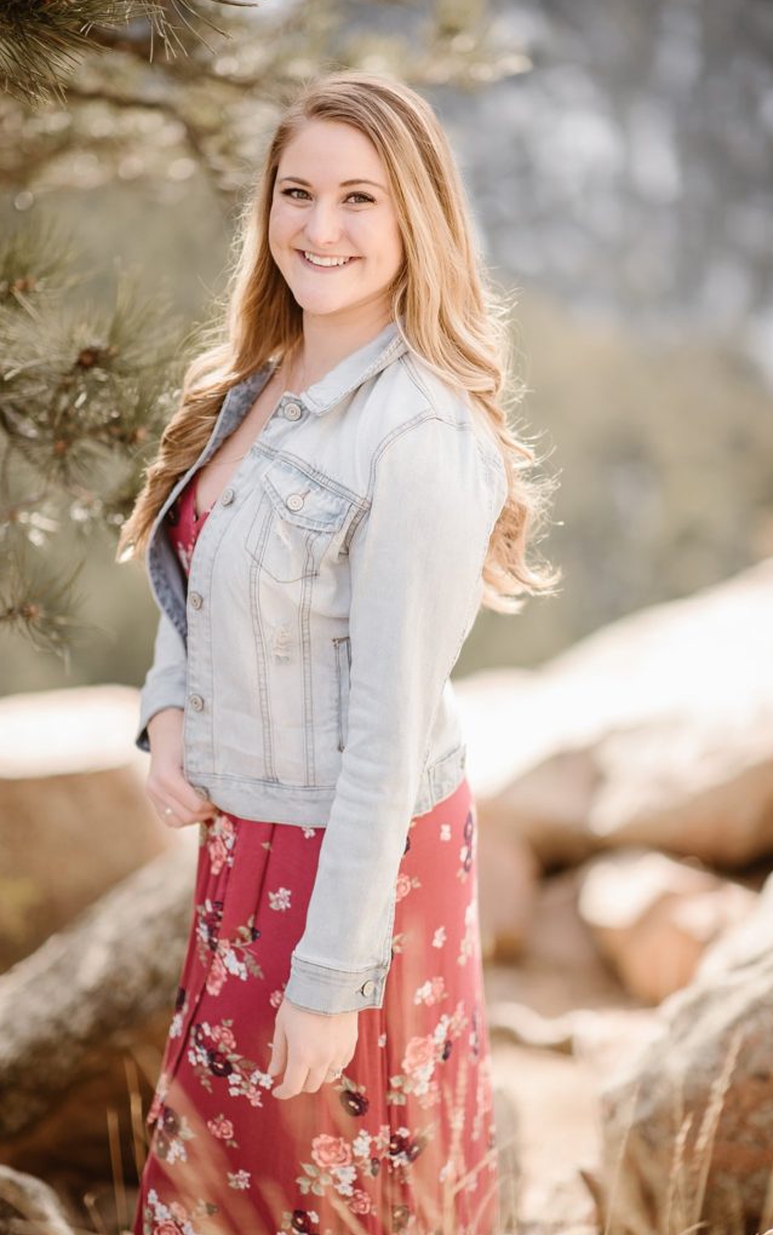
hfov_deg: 15.0
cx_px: 385
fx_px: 2931
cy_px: 618
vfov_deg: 23.8
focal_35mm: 87
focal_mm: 85
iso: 200
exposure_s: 1/1600
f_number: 1.6
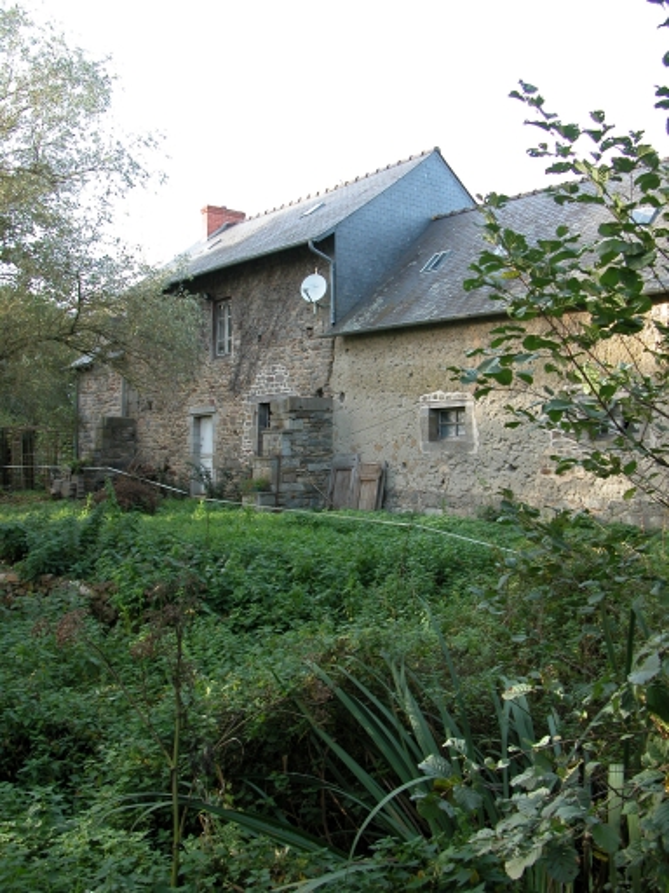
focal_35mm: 35
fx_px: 902
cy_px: 446
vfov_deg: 52.6
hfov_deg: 40.7
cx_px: 334
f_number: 3.2
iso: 100
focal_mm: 8.9
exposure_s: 1/68.5
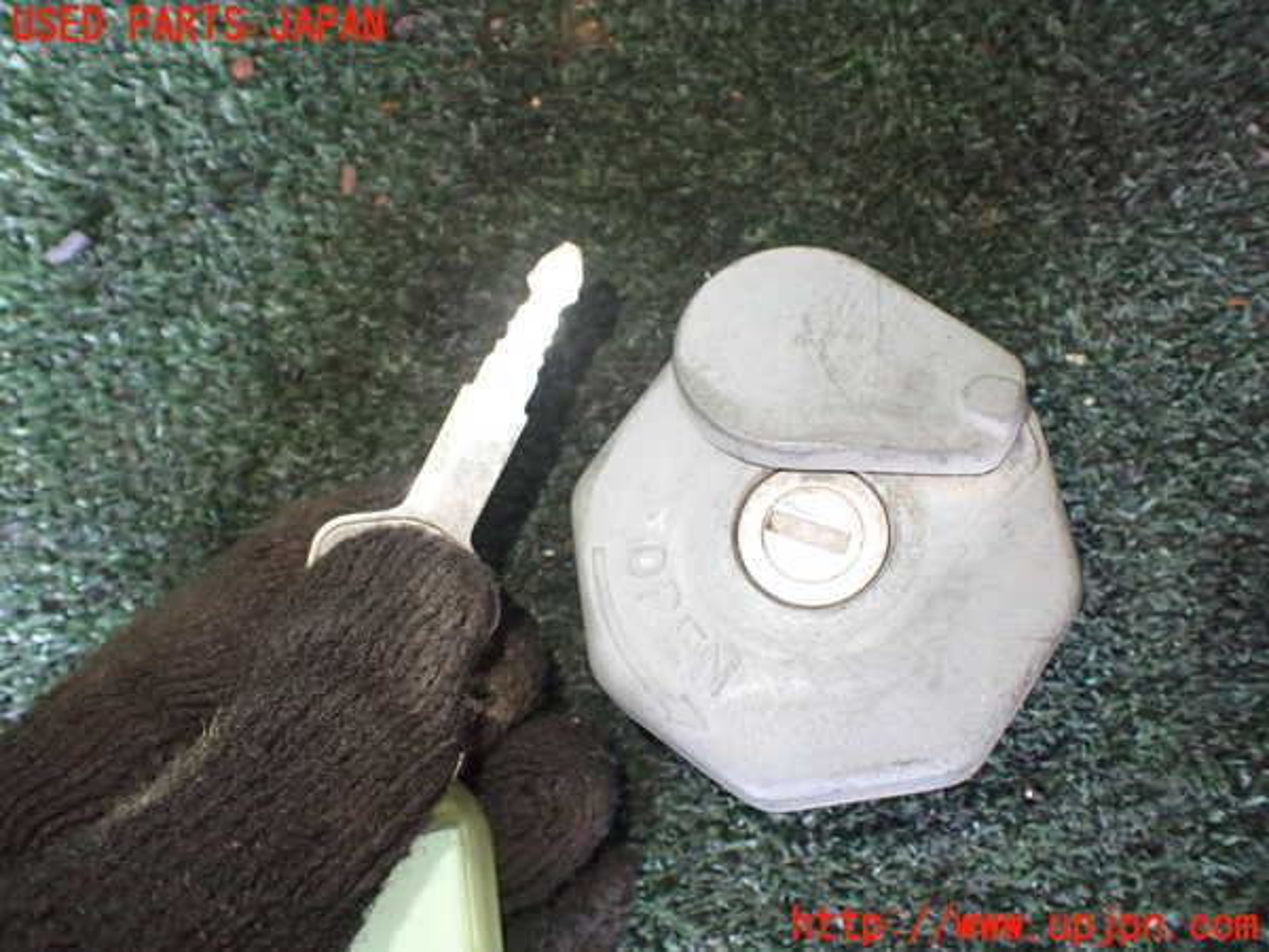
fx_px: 1100
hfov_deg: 60.0
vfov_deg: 46.8
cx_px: 634
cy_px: 476
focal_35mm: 30
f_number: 2.3
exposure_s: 1/100
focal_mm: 5.4
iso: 800
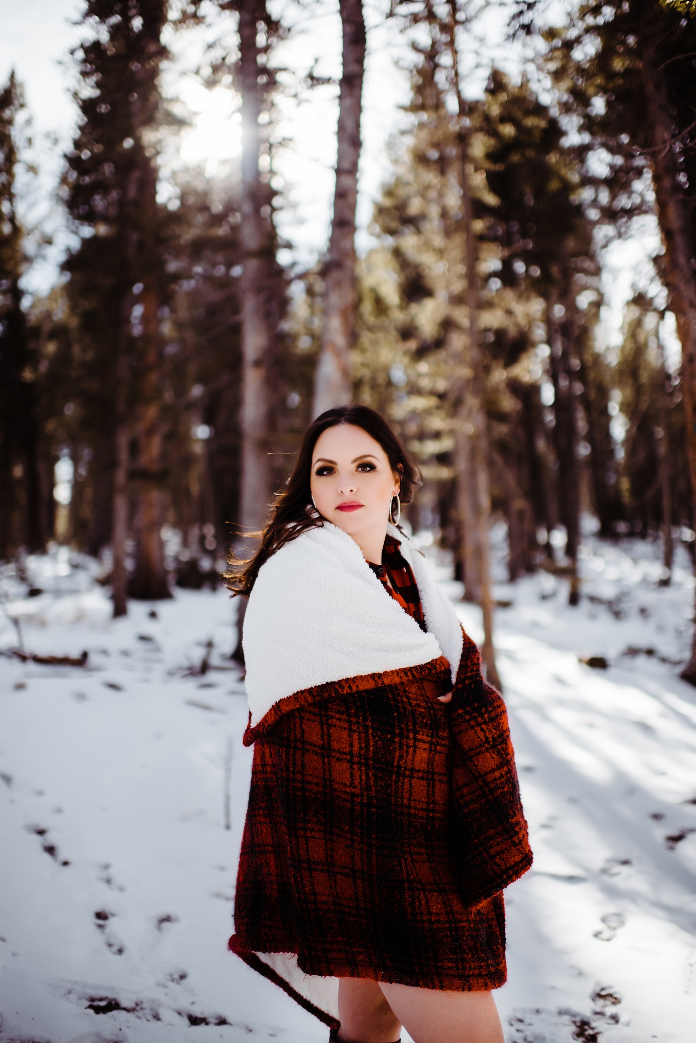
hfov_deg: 37.9
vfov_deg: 54.4
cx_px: 348
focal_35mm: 35
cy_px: 522
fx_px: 1014
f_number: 1.4
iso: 100
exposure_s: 1/2000
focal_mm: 35
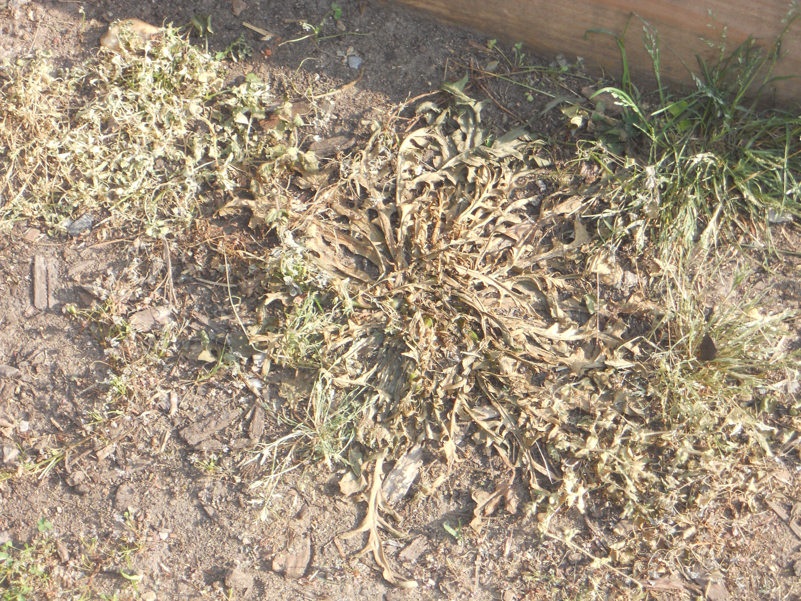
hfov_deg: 21.3
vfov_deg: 16.1
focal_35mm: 92
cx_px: 400
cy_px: 300
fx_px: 2129
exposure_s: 1/100
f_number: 5.4
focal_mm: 16.5
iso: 80
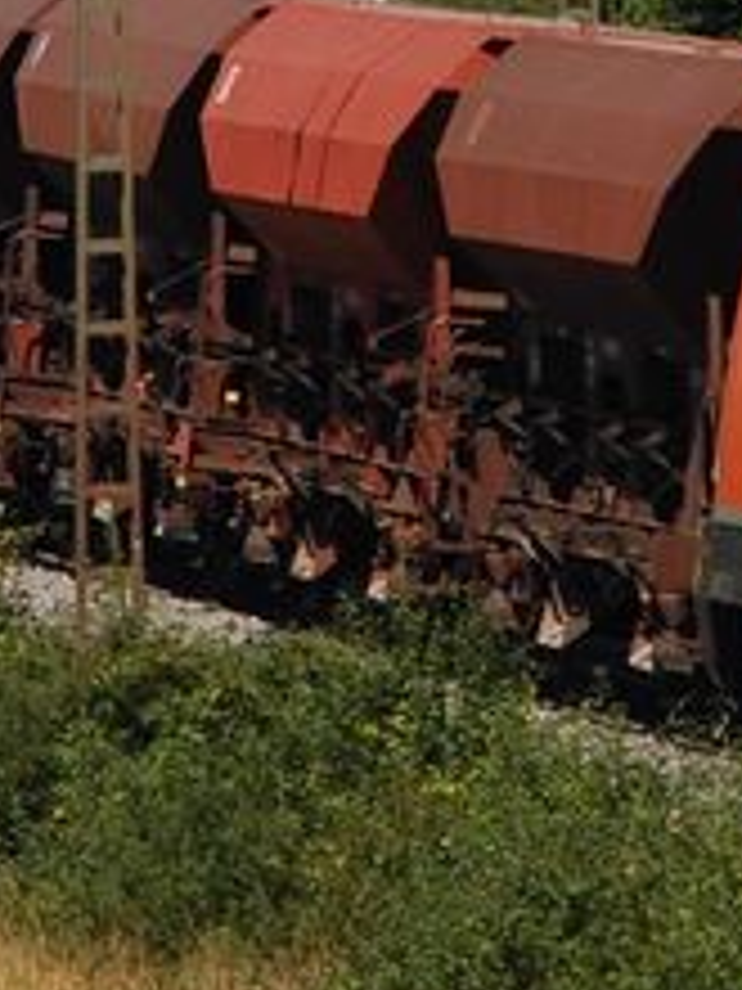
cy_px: -90
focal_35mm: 1006
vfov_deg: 2.0
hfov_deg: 1.5
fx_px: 28752
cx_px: 306
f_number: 9
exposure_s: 1/500
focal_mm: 150
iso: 200
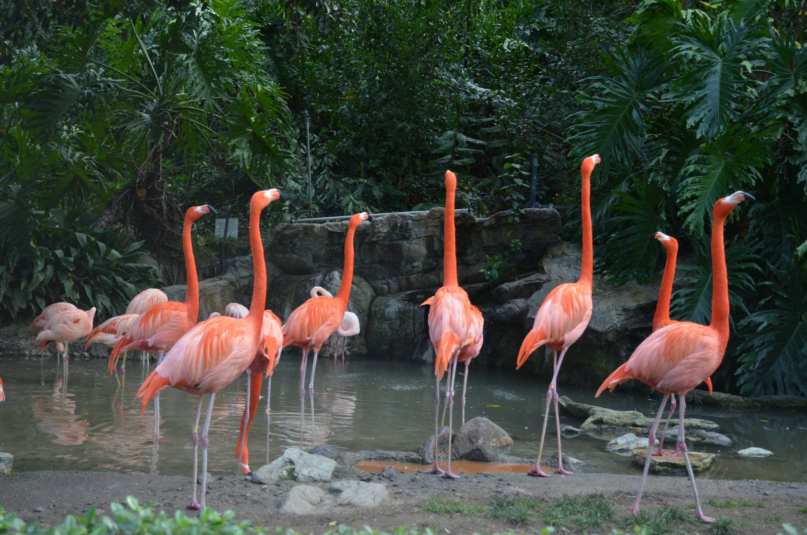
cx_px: 404
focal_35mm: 57
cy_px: 268
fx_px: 1275
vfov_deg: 23.7
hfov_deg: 35.1
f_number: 5
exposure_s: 1/500
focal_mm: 38
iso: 900
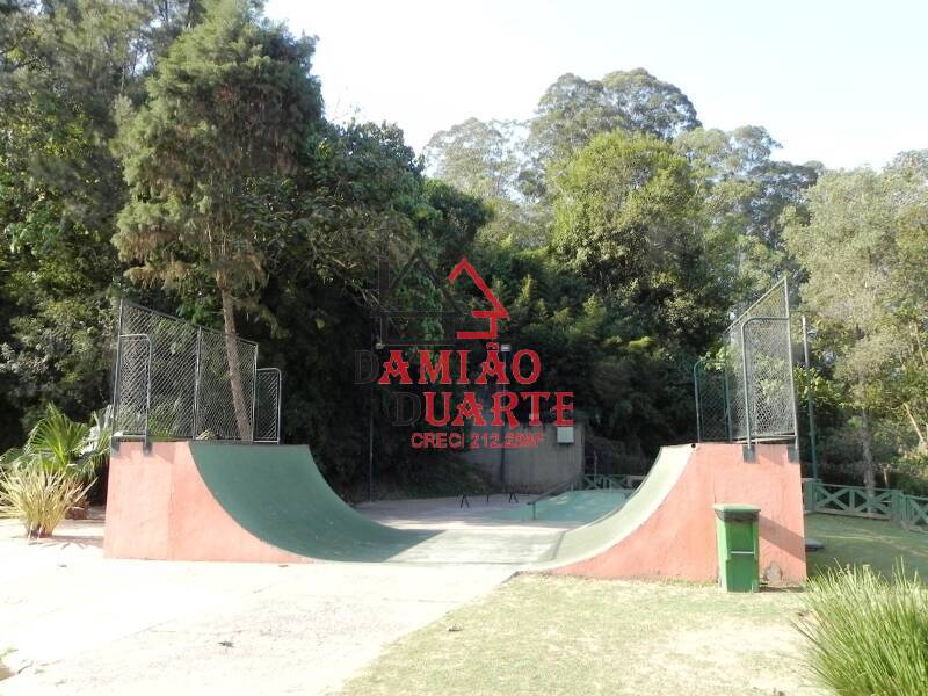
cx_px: 464
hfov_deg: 67.3
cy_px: 348
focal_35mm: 26
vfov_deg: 53.1
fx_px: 697
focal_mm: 4.6
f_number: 5
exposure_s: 1/149
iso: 160
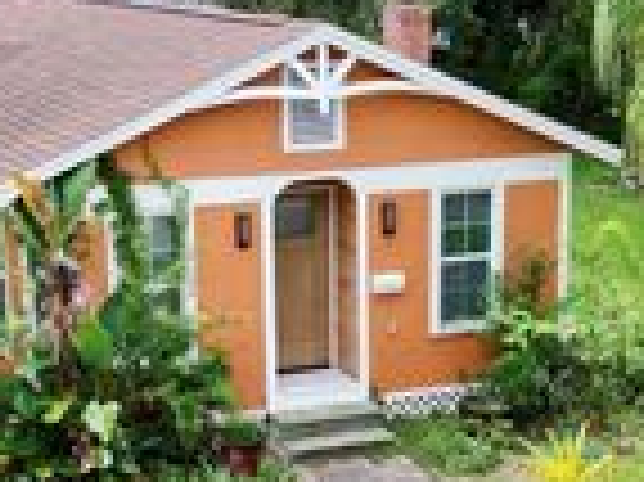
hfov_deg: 23.3
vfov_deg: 17.5
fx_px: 1561
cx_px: 302
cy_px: 313
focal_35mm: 84
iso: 150
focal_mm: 6.72
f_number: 1.7
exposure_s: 1/2000
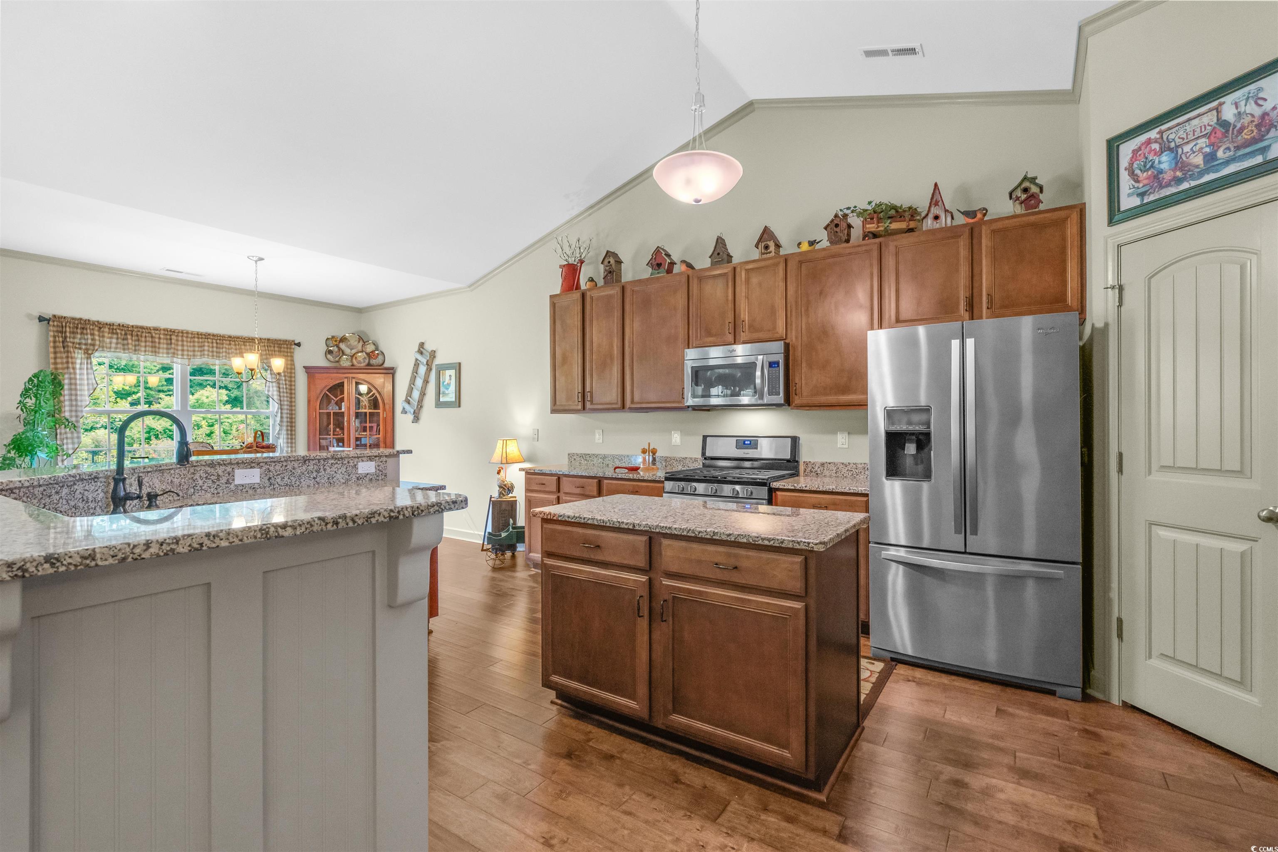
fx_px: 568
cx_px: 639
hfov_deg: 96.7
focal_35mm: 16
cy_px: 426
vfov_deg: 73.7
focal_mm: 16
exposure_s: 1/15
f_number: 8
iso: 800
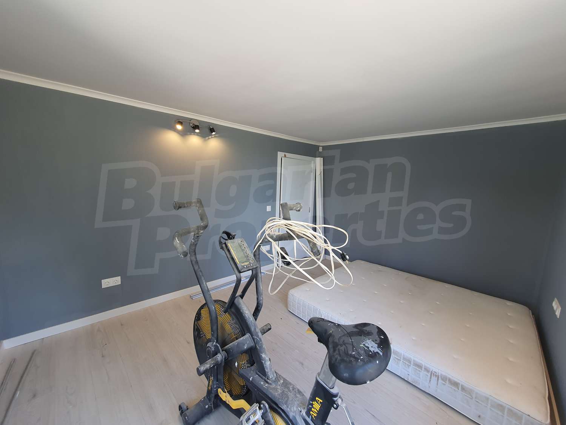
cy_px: 212
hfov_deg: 106.2
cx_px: 283
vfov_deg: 89.9
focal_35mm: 13
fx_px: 213
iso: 80
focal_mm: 1.8
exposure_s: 1/50
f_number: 2.2
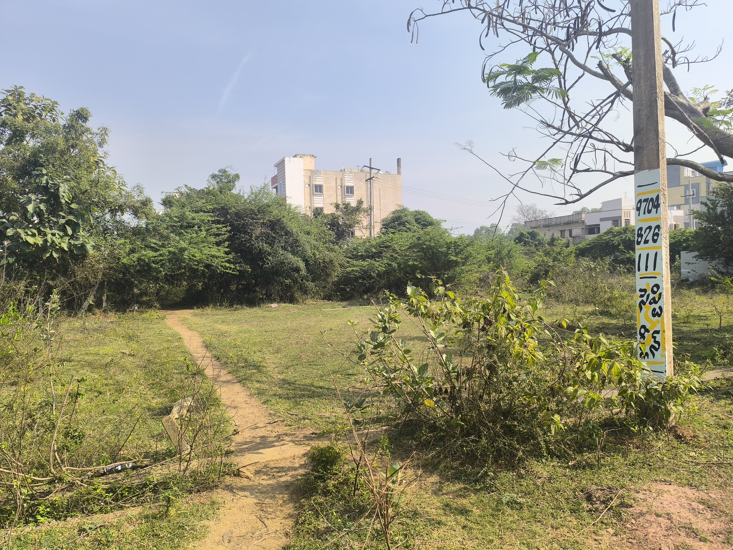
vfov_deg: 58.9
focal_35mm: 23
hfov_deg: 73.9
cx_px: 366
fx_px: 487
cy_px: 275
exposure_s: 1/690
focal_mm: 6.14
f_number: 1.65
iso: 50
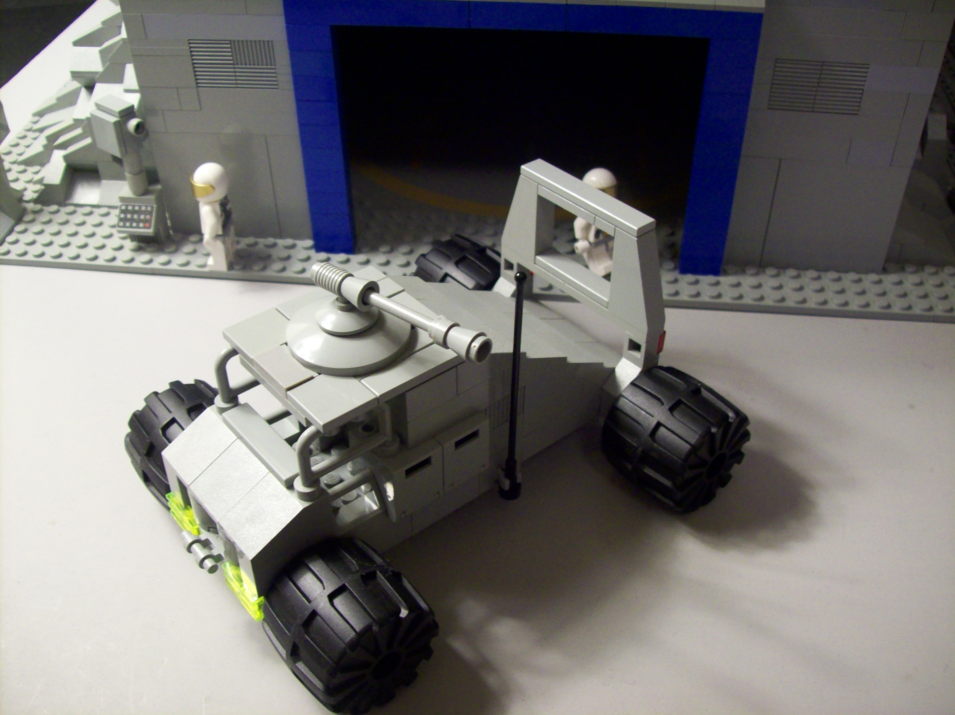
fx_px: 993
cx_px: 478
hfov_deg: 51.4
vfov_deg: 39.6
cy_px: 358
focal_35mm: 36
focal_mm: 6
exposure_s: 1/18.8
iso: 160
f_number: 2.7
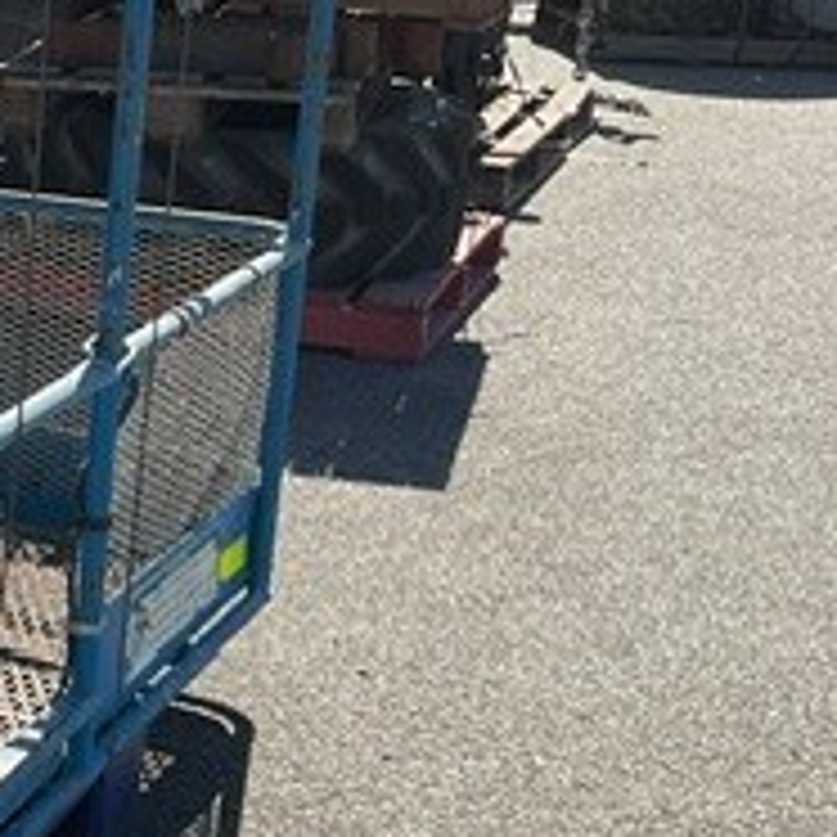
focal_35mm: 88
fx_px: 2407
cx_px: -531
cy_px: 472
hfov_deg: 17.2
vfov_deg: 19.7
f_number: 1.8
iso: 16
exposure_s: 1/1144
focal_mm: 3
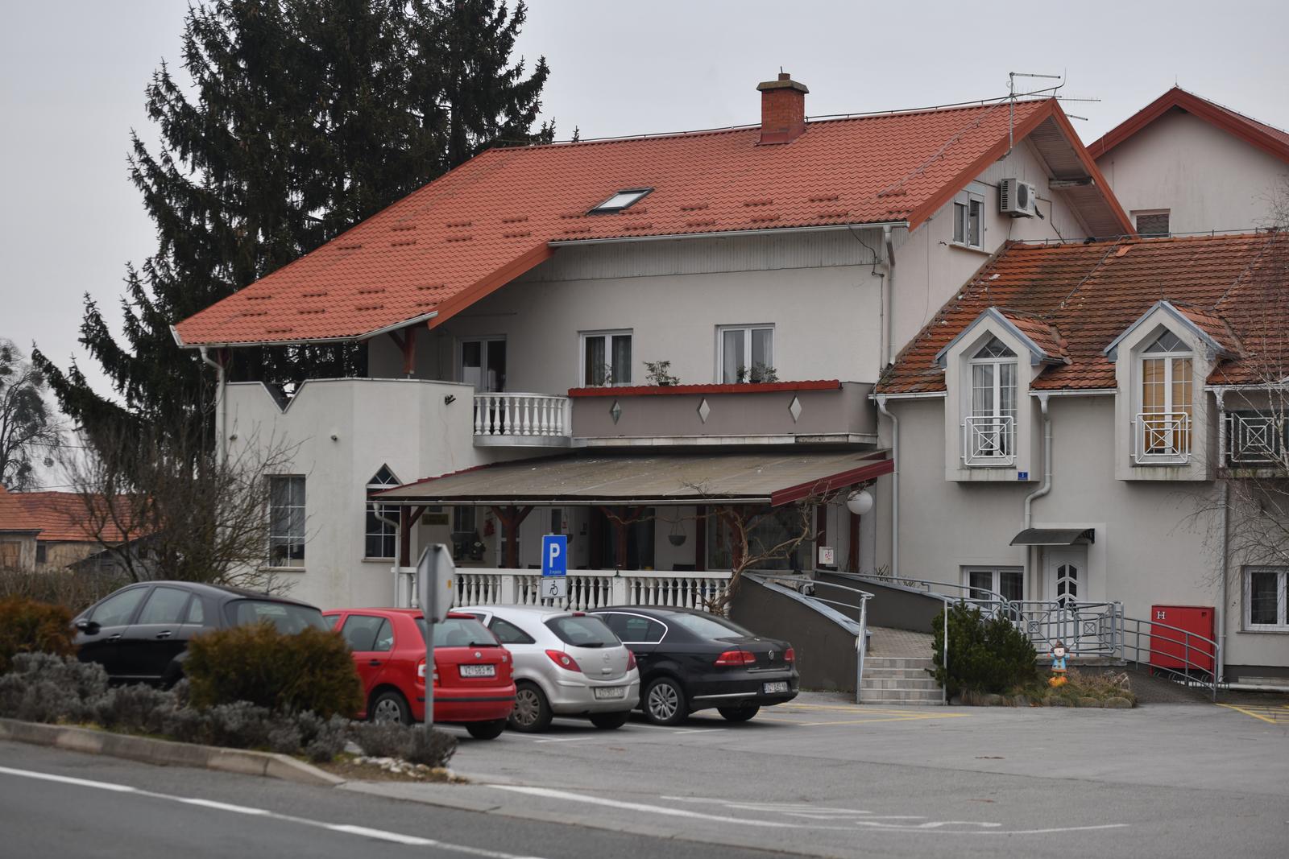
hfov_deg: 28.8
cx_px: 644
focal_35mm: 70
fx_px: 2506
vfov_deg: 19.5
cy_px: 430
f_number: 5
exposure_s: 1/640
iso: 250
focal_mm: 70
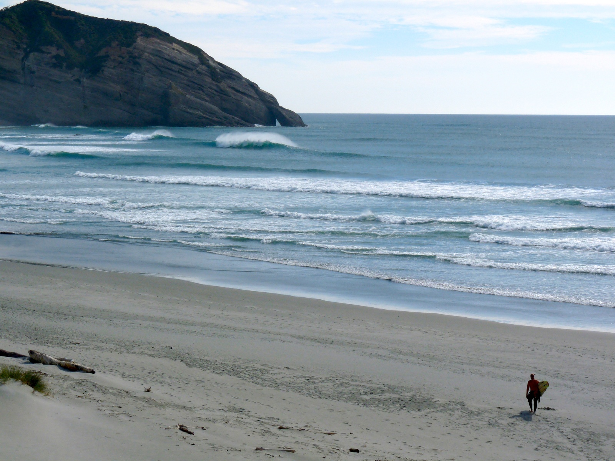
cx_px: 308
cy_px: 230
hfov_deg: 20.0
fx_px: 1741
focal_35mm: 98
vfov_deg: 15.1
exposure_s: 1/500
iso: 100
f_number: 8
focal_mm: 17.4
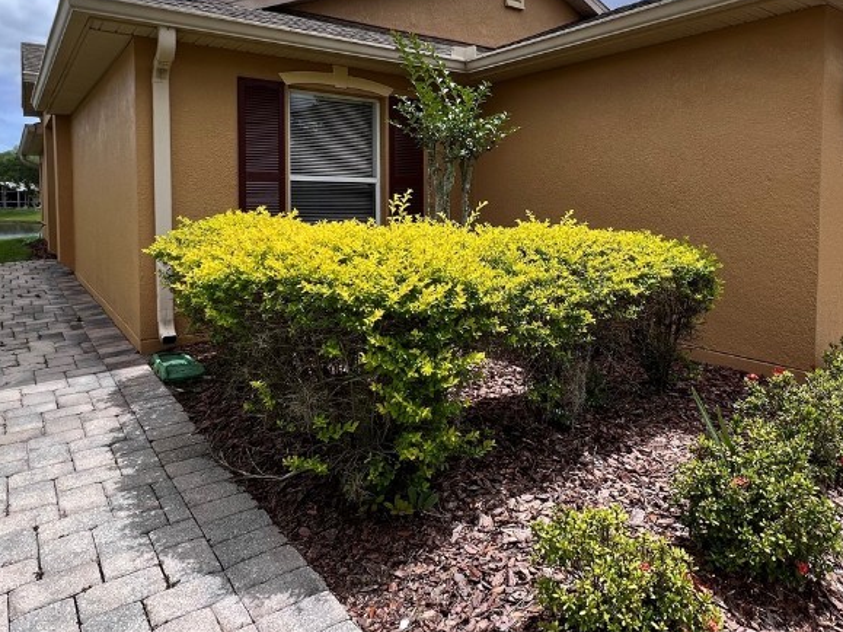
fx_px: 560
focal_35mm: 23
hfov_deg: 73.5
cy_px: 234
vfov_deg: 58.1
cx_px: 486
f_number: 1.8
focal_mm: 1.57
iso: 32
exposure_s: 1/815
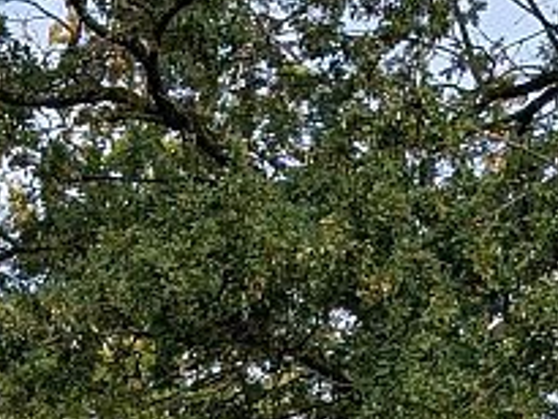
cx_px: -161
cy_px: 890
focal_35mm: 117
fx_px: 1887
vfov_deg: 11.2
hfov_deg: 16.0
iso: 22
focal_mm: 6.9
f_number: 1.68
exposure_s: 1/814
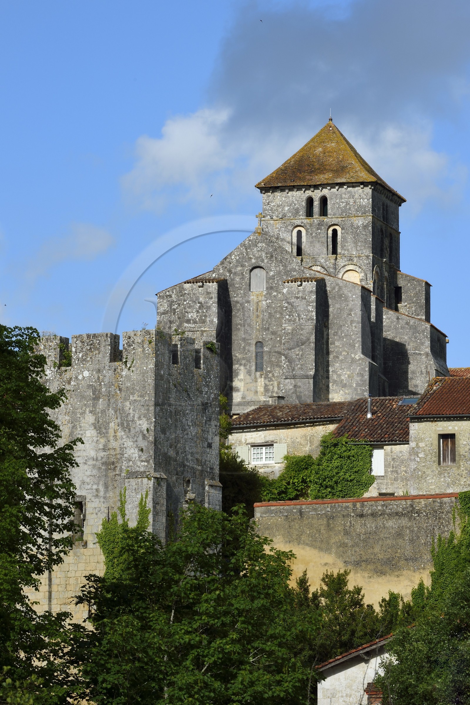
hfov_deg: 8.3
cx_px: 235
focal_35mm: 165
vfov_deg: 12.5
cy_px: 352
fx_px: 3231
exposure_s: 1/320
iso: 200
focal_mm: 165
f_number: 14
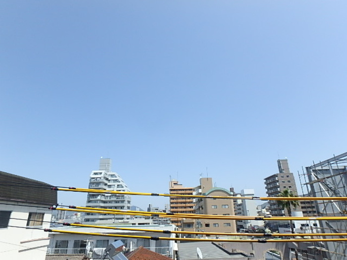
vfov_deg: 63.4
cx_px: 174
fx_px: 211
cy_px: 130
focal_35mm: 21
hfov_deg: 79.0
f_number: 6
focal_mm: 3.7
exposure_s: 1/500
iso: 125
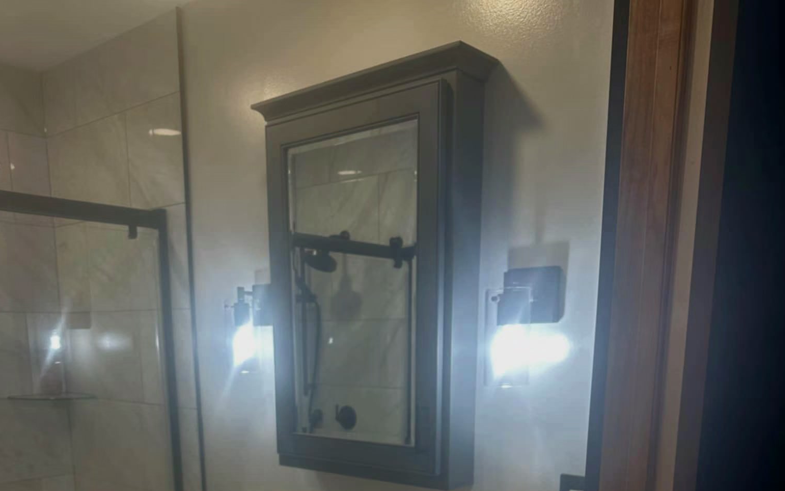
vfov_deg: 34.6
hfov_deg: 58.1
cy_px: 498
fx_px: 706
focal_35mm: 33
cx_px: 397
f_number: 1.7
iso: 1250
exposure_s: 1/120
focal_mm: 6.3
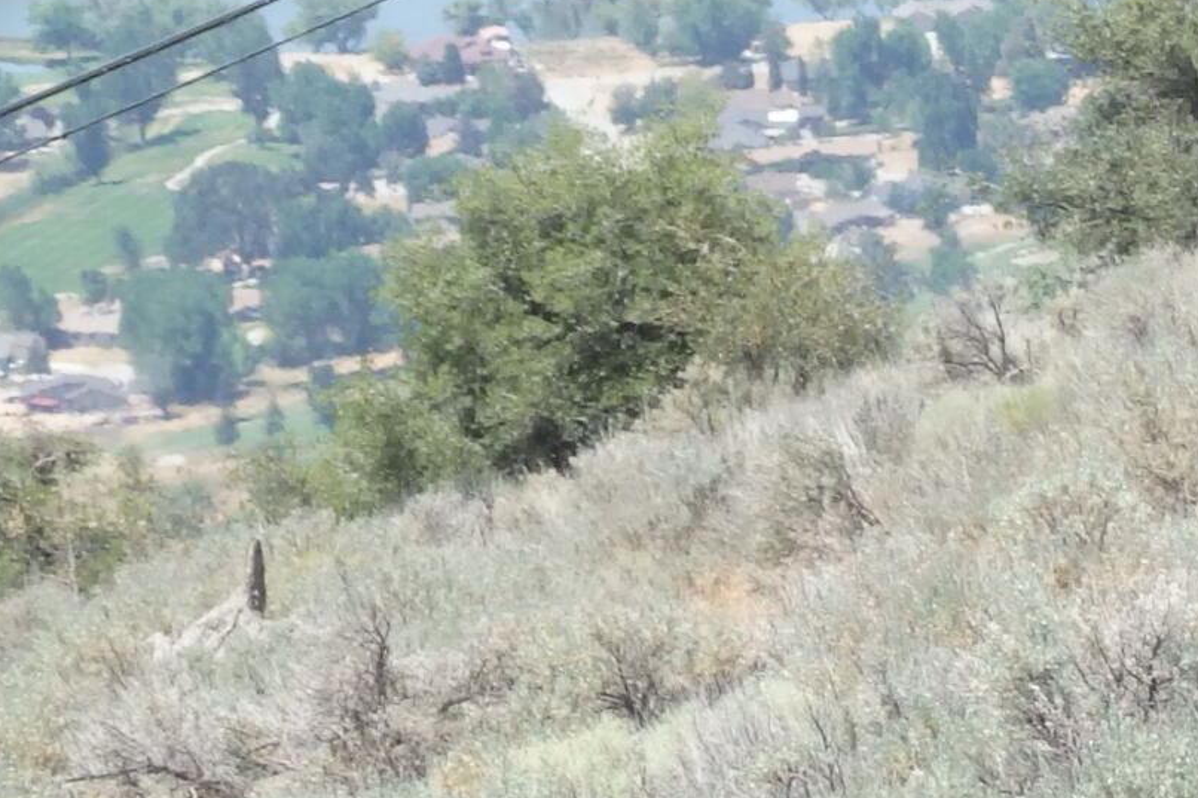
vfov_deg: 3.0
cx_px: 1415
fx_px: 14938
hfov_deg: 4.6
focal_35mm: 449
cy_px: -773
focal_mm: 20.9
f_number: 5.2
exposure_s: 1/250
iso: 100
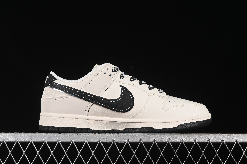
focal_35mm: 75
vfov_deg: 18.2
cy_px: 82
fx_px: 515
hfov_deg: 27.0
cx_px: 124
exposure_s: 1/80
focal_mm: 50
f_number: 8
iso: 160
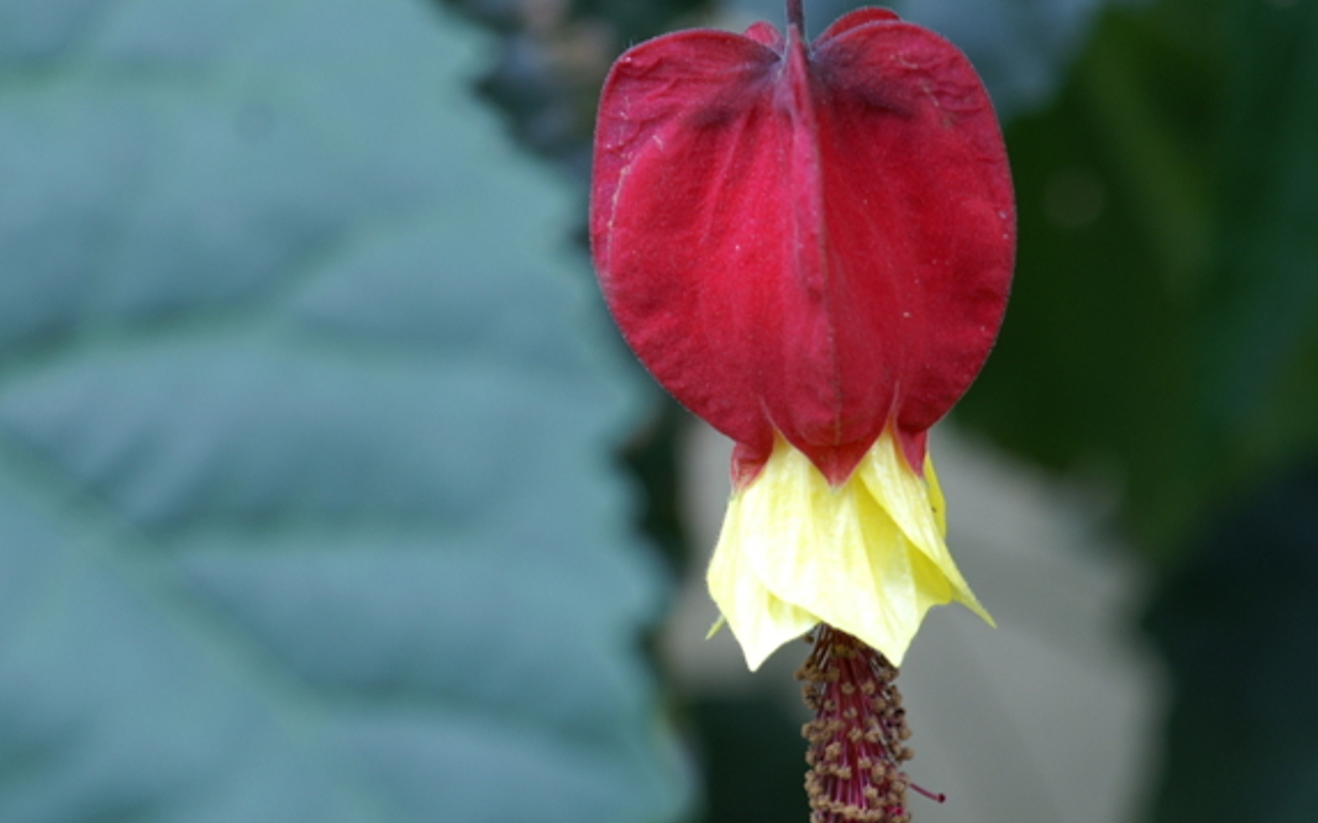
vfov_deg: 4.8
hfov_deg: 7.7
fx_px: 9805
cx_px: 428
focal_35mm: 273
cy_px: 297
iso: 100
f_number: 6.7
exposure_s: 1/6
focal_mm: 100
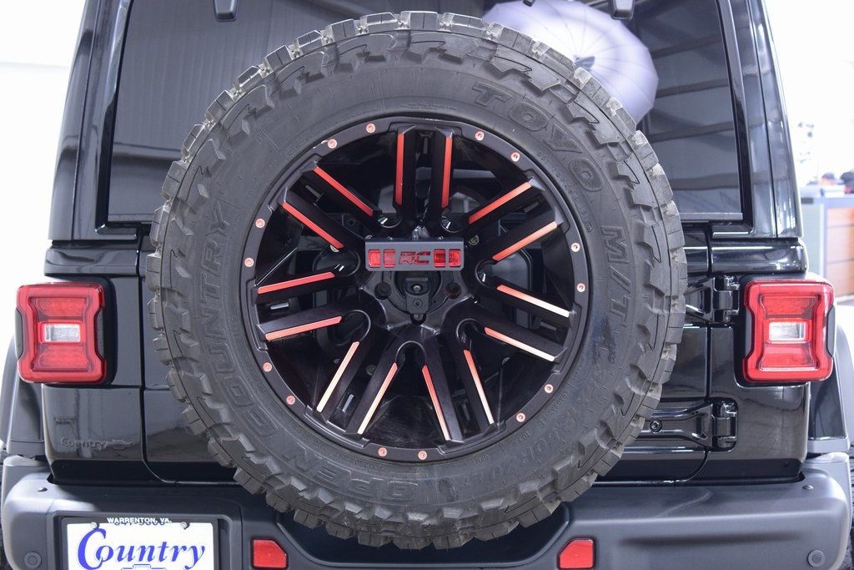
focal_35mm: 48
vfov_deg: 28.1
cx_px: 427
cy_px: 285
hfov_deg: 41.1
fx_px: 1139
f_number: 5
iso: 1600
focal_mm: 32
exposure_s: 1/15
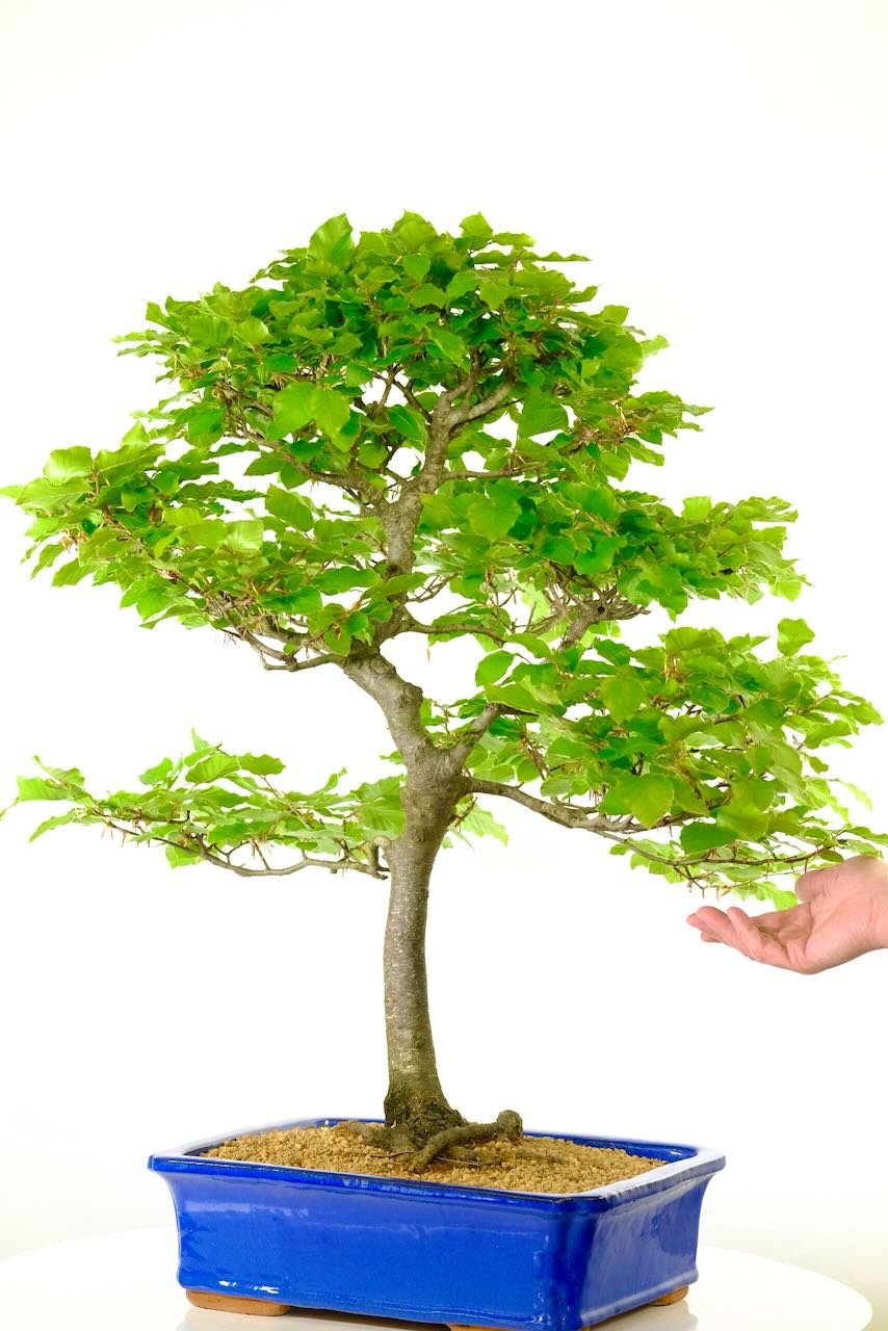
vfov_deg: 21.2
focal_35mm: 96
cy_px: 666
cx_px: 444
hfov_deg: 14.3
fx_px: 3550
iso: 2500
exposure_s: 1/60
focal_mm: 63.8
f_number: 5
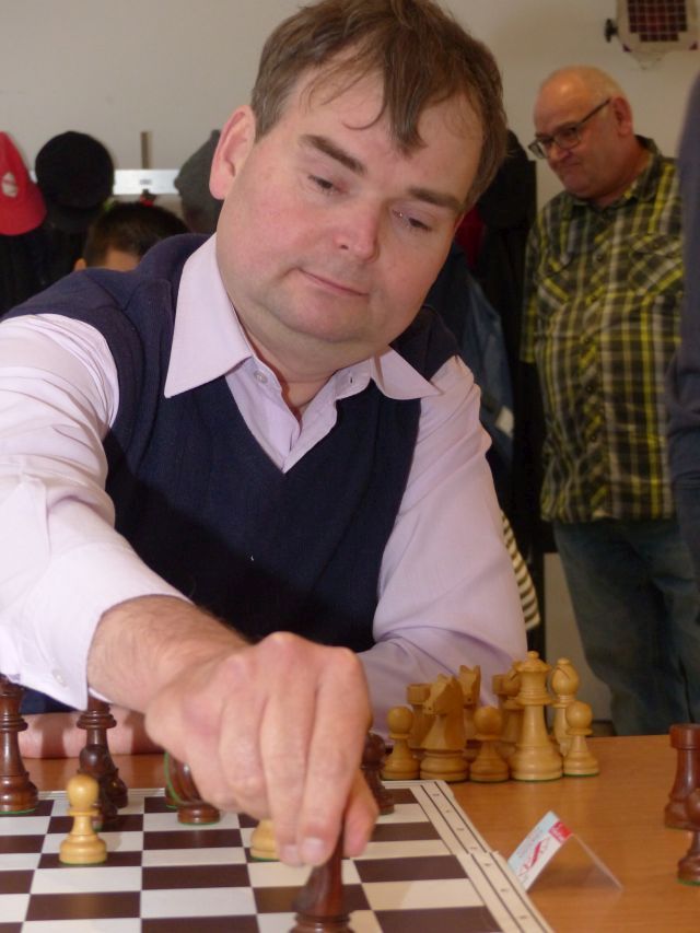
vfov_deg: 24.1
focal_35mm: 81
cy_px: 466
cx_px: 350
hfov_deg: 18.2
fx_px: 2183
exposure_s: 1/60
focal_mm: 14.5
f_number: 2.8
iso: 400
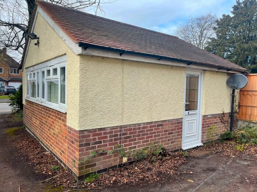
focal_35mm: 26
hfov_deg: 67.3
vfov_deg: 53.1
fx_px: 193
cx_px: 128
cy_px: 96
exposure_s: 1/1087
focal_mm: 5.1
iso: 32
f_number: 1.6
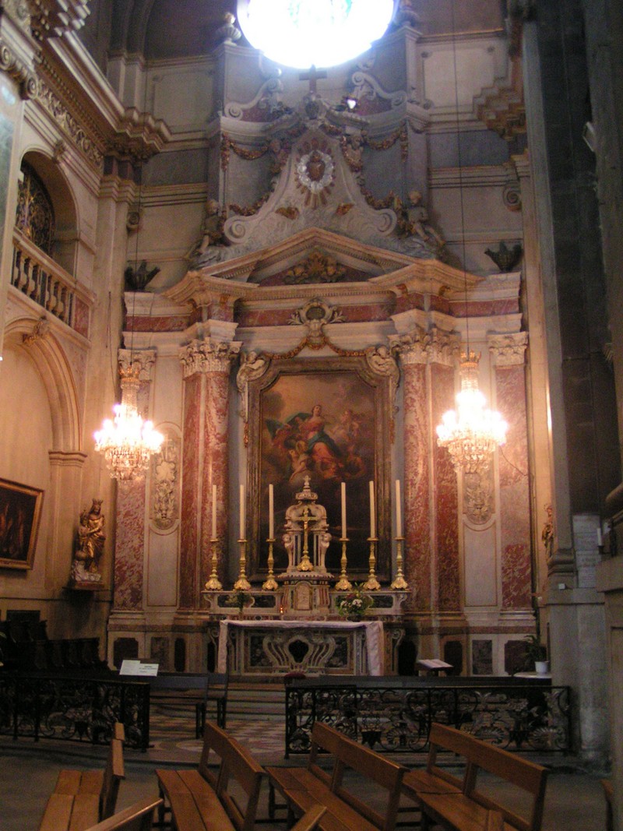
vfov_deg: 49.0
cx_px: 312
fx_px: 912
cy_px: 416
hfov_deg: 37.7
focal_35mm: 38
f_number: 2.8
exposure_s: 1/20
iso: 400
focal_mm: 5.8
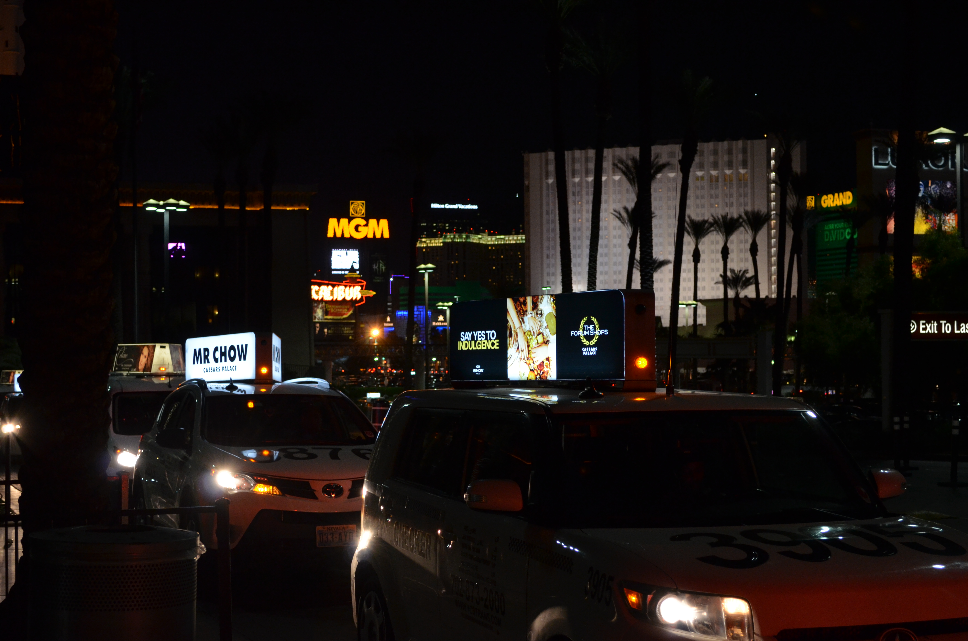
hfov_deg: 33.5
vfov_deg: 22.5
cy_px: 320
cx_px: 484
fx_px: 1610
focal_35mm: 60
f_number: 5.3
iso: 800
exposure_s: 1/50
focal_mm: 40
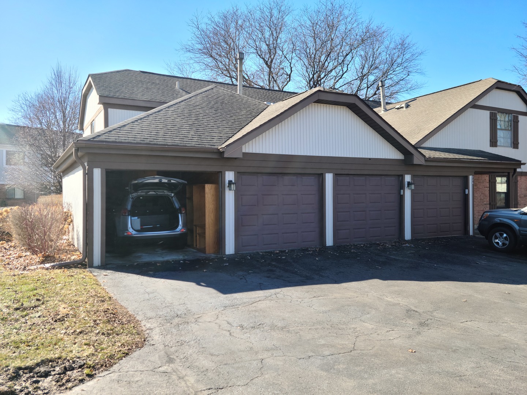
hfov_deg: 63.4
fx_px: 426
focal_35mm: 28
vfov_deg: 49.7
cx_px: 264
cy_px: 198
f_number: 2
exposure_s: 1/249
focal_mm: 5.9
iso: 25
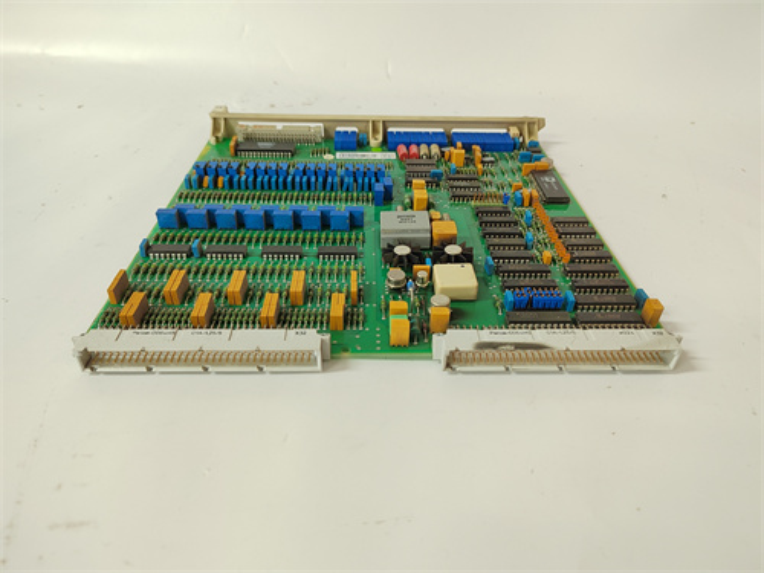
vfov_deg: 58.9
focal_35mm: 23
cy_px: 286
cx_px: 382
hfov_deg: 73.9
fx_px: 508
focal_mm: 5.52
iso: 1419
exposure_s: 1/50
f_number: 1.9
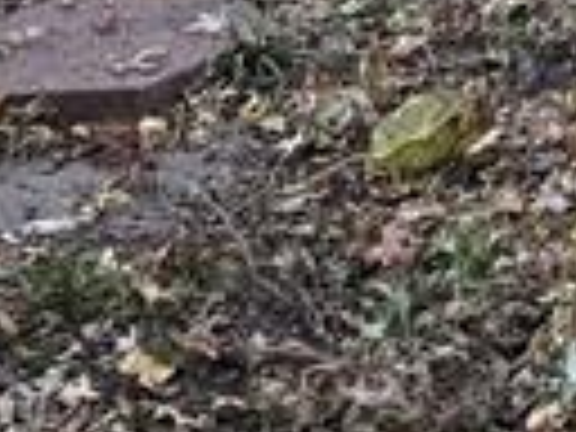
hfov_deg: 8.8
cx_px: 1611
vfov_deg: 6.5
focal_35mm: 192
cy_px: -1174
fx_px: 3195
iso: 200
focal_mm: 6.76
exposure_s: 1/236
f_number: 1.78
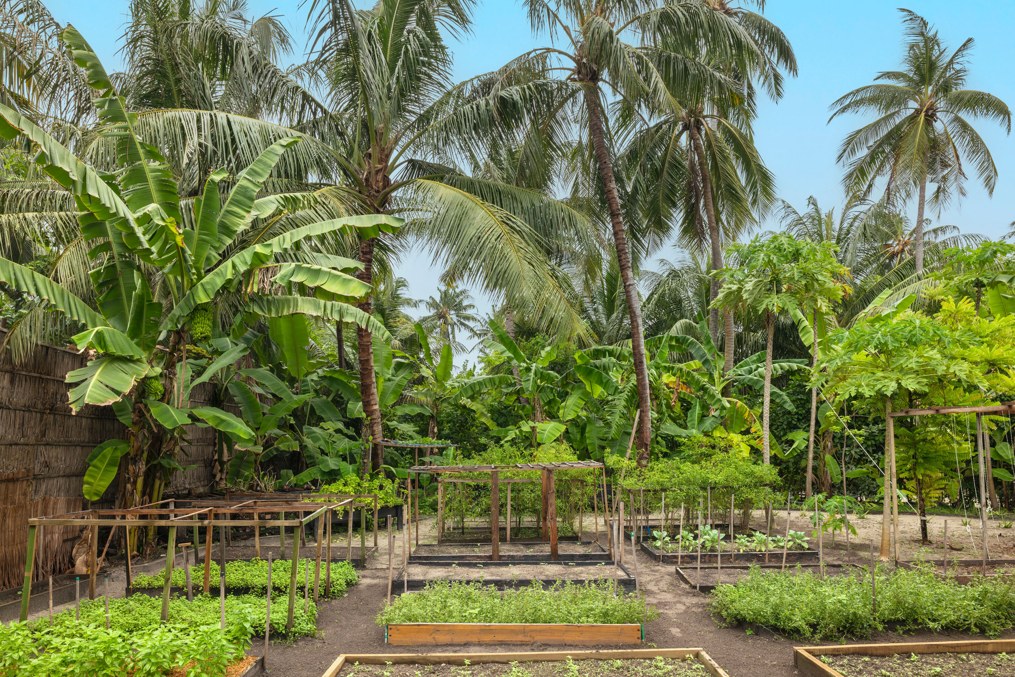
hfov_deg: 84.0
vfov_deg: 62.0
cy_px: 338
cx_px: 508
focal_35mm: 20
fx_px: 564
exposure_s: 1/100
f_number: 11
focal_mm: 20
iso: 200
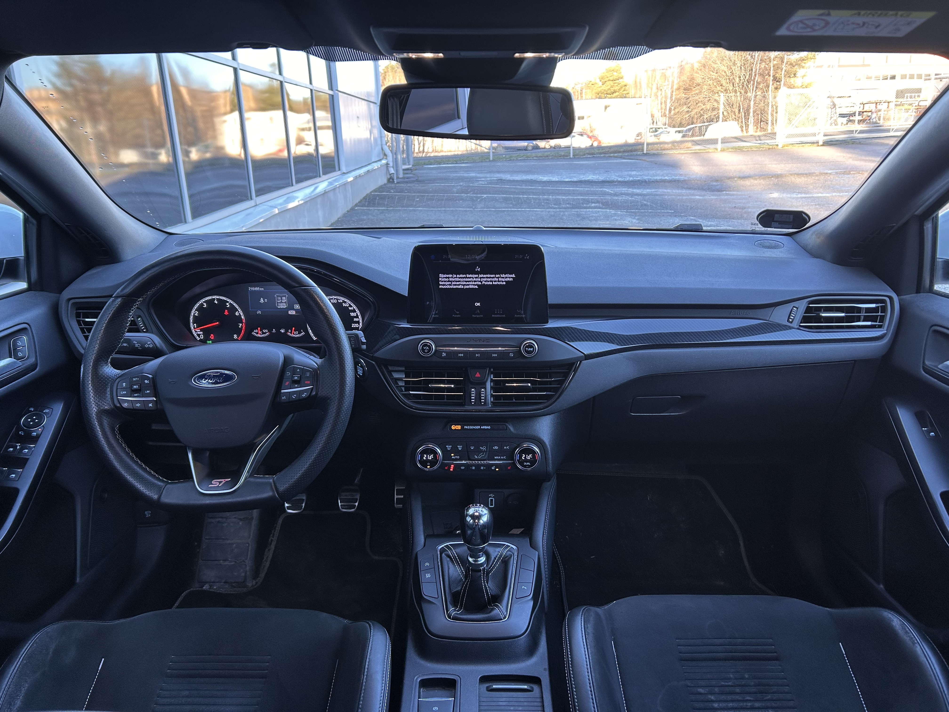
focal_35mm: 26
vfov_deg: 53.1
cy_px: 356
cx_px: 474
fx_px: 713
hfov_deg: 67.3
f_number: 1.5
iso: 80
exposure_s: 1/99
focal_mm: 5.7
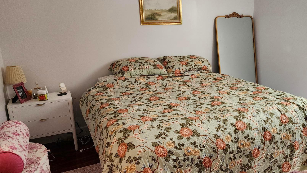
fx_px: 260
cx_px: 196
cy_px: 90
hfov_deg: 60.1
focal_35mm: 32
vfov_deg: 36.7
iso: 200
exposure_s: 1/120
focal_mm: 6.4
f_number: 1.8
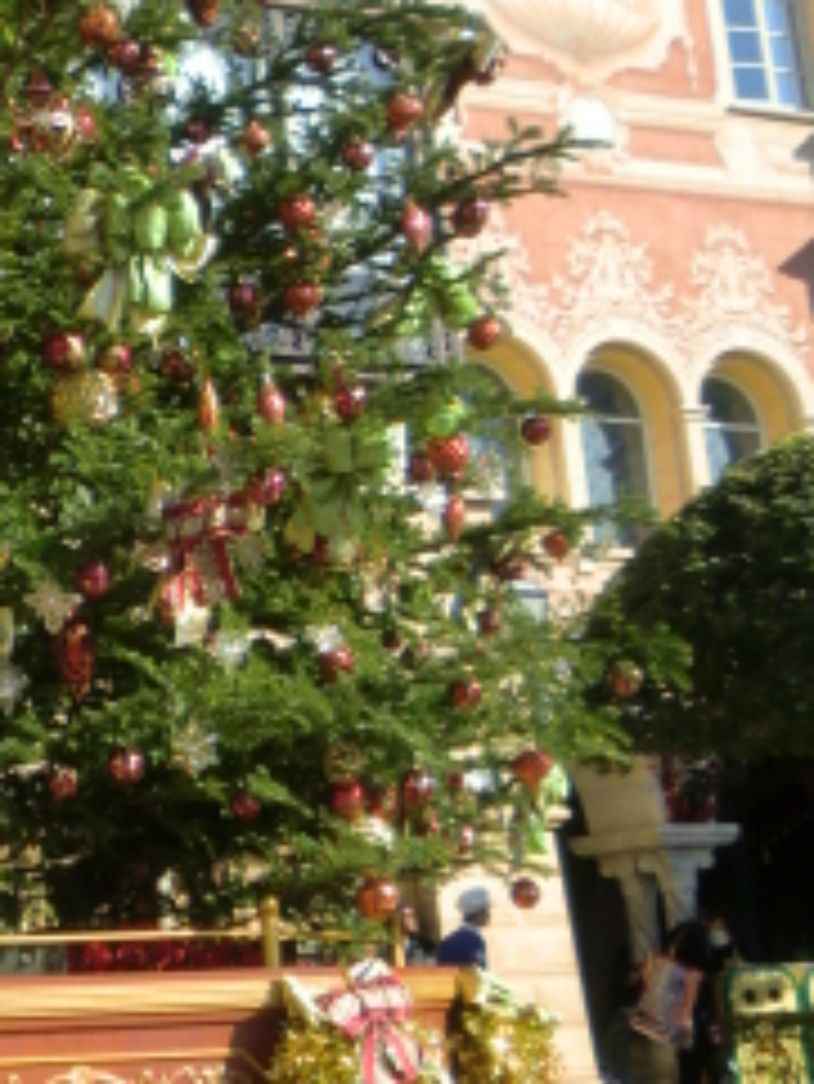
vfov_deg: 28.1
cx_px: -135
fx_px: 2161
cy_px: 445
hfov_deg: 20.1
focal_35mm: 69
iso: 64
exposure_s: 1/800
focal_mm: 4.65
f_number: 2.6
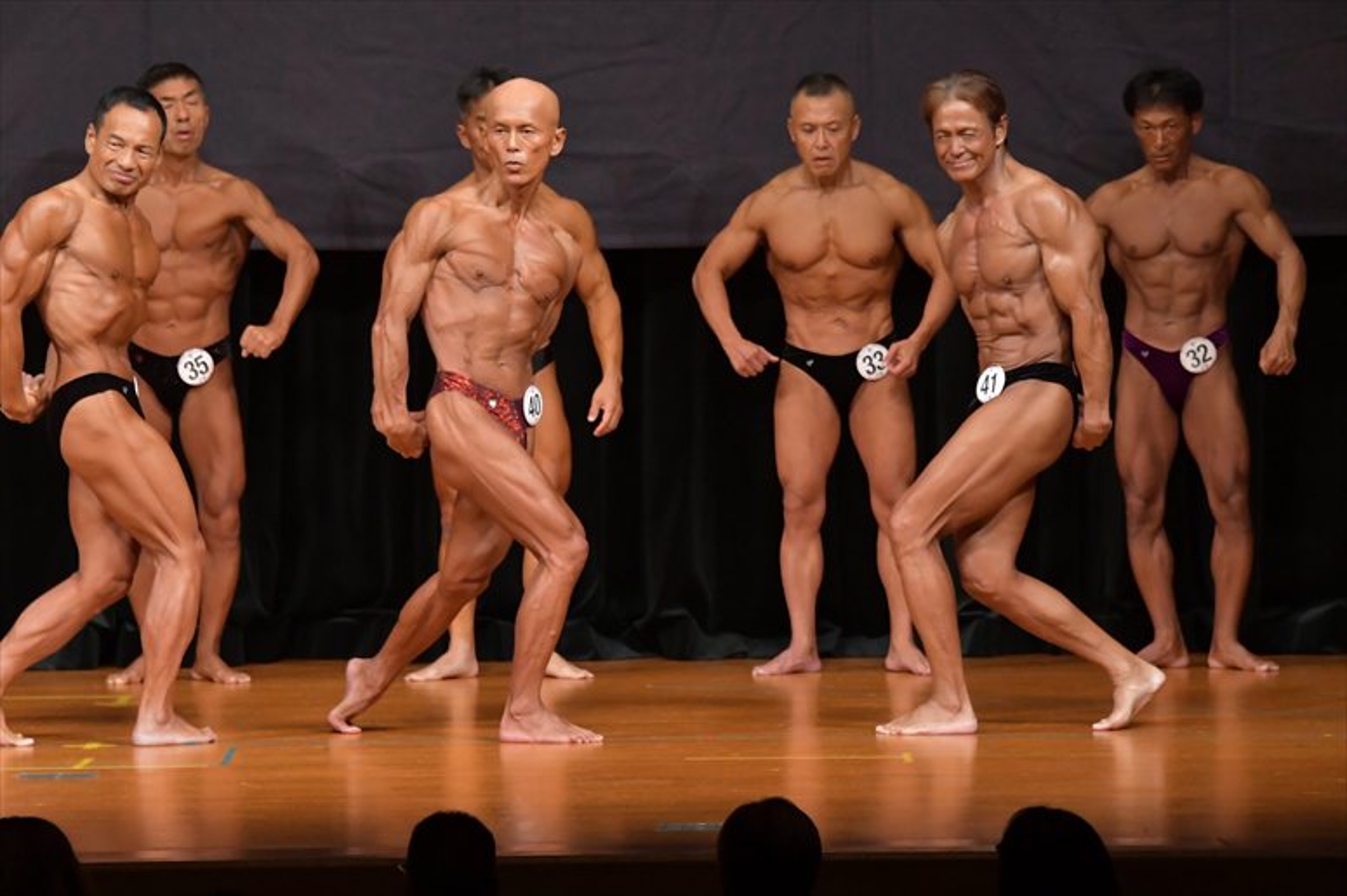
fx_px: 10098
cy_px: 448
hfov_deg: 7.6
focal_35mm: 270
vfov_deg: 5.1
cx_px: 674
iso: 5000
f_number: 5.6
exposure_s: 1/400
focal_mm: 180
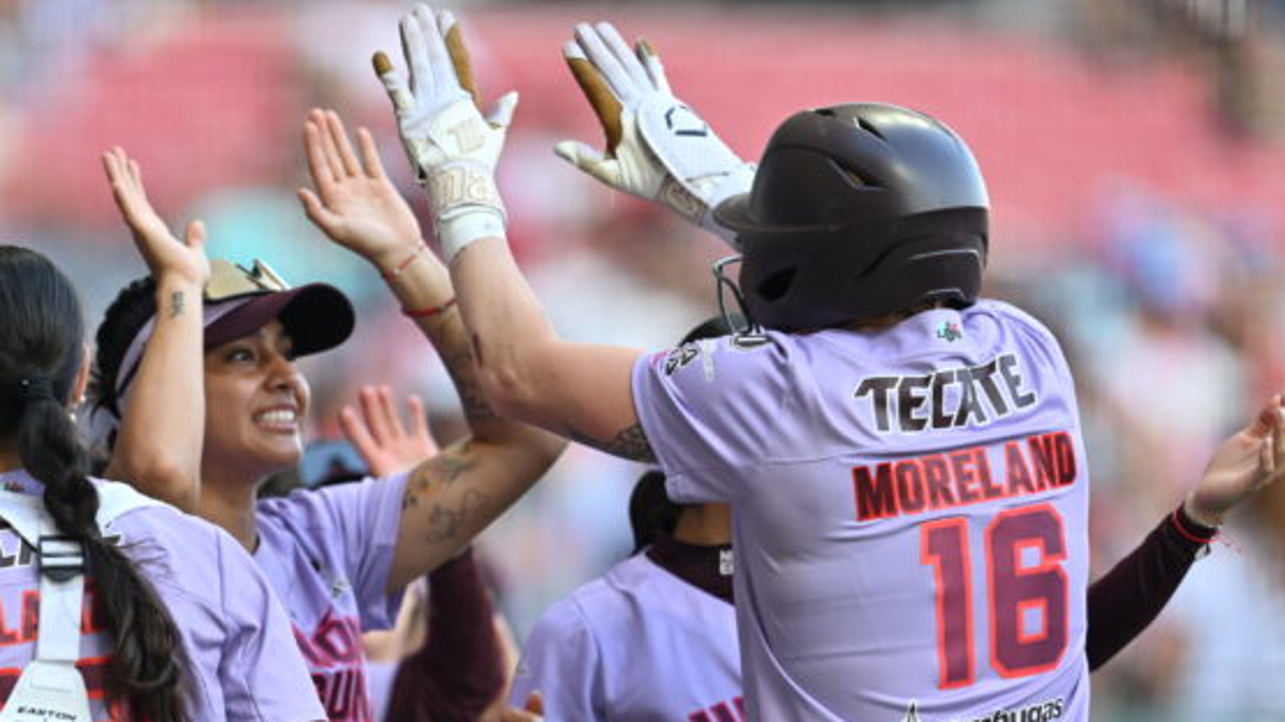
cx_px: 482
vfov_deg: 2.0
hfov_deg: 3.6
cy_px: 589
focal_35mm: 604
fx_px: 20577
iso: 400
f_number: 2.8
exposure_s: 1/800
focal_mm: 400
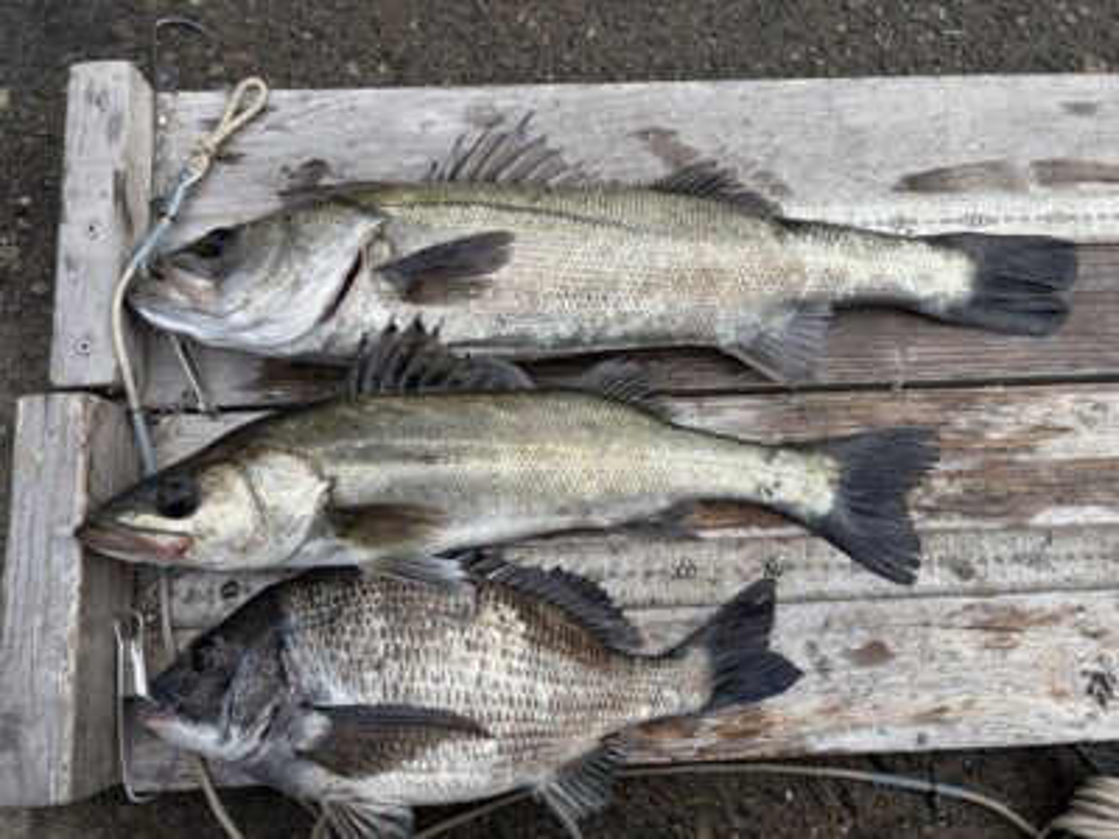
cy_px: 420
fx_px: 840
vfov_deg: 53.1
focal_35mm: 26
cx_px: 560
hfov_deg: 67.3
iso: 50
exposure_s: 1/1667
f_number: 1.6
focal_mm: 5.96
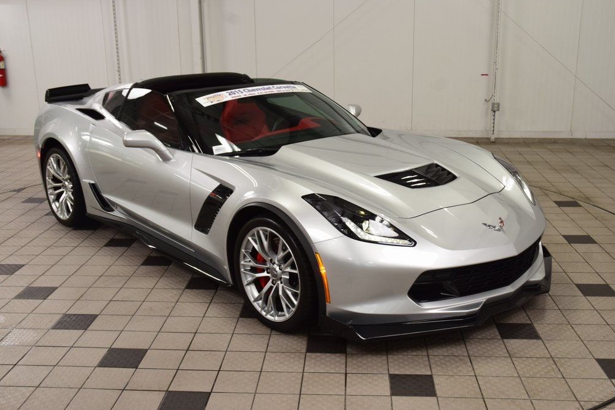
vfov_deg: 32.2
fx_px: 709
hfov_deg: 46.9
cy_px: 205
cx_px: 304
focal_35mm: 42
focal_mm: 27
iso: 800
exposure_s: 1/60
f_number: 8
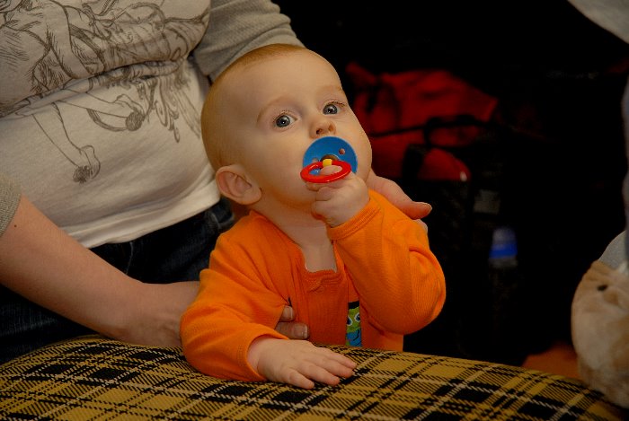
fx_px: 1837
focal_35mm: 105
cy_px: 210
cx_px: 314
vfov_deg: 13.1
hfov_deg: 19.4
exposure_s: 1/60
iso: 200
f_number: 4.5
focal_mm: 70
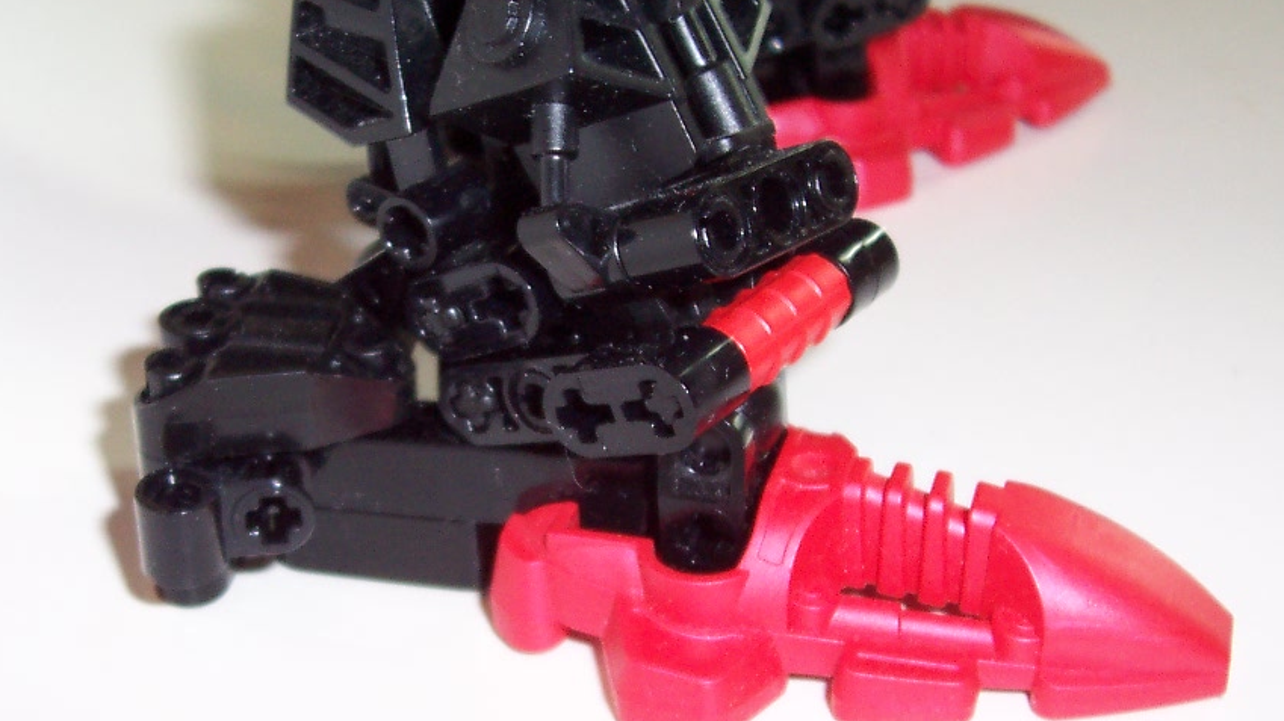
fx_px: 1940
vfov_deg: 21.0
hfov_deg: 36.4
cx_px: 487
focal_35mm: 57
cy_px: 494
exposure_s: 1/60
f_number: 2.8
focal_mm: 5.6
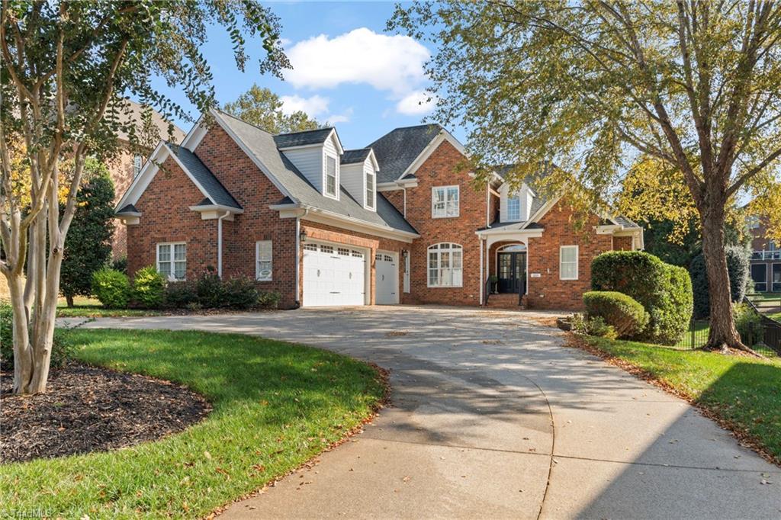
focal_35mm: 26
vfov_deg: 49.5
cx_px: 390
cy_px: 260
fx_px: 564
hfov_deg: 69.4
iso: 400
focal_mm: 26
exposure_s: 1/50
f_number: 14
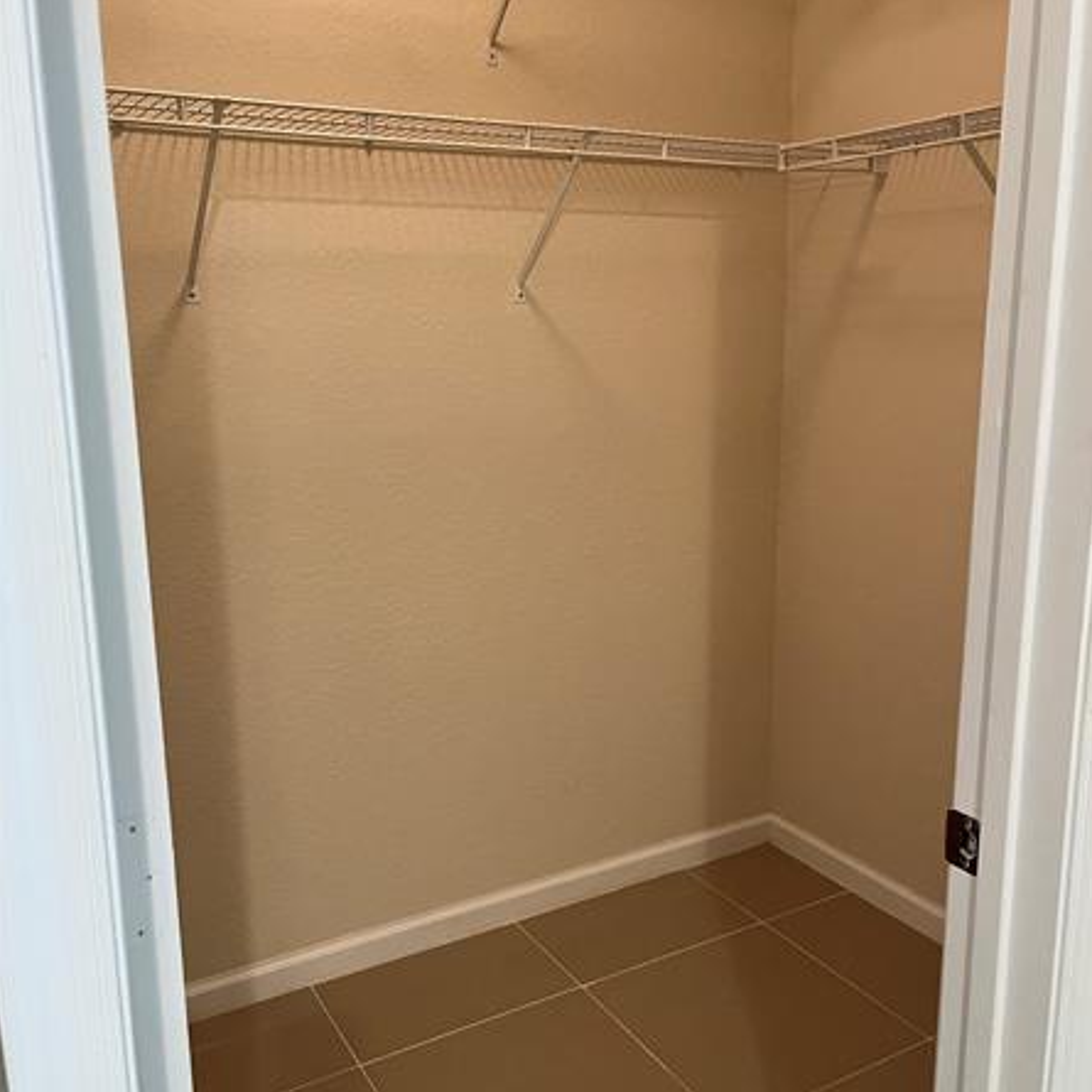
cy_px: 535
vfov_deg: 52.5
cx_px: 547
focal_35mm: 31
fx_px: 1106
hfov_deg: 52.5
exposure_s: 1/60
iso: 500
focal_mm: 5.1
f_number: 1.6
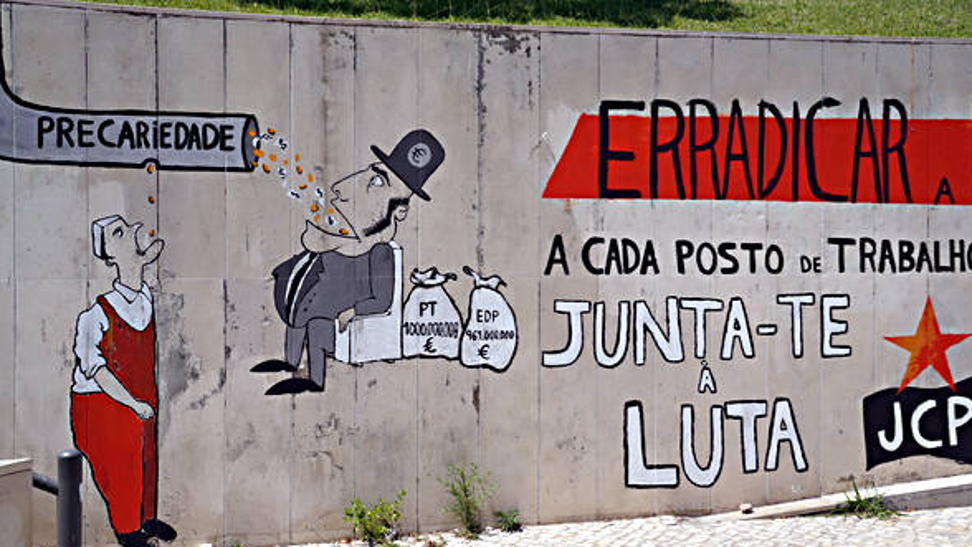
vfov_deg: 25.7
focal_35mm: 47
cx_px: 495
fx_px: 1200
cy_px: 251
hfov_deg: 44.1
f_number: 11
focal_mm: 29
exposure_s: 1/640
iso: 400
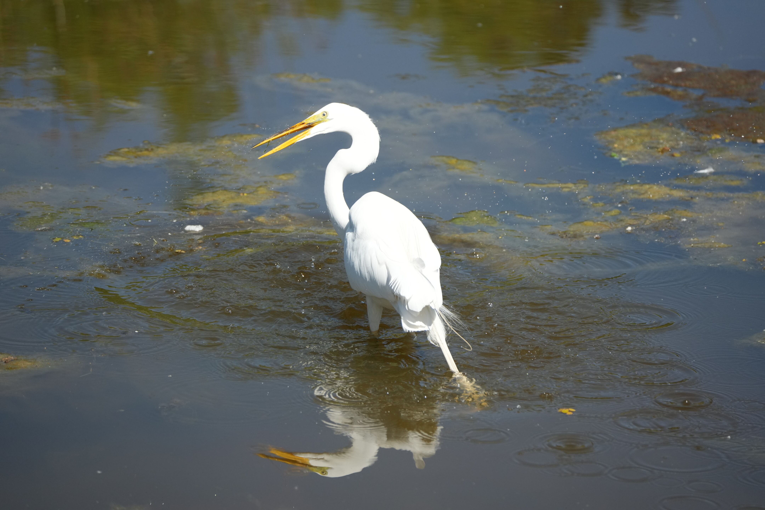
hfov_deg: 8.7
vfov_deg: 5.8
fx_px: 5015
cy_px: 255
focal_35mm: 236
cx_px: 382
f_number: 6.3
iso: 800
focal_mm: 236
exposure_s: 1/2500
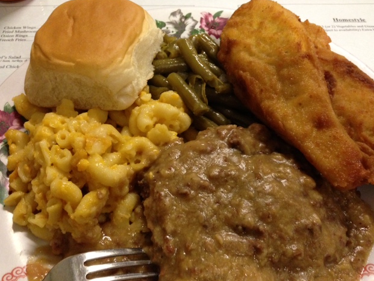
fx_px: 367
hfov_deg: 53.9
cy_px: 138
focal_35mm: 34
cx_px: 188
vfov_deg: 41.8
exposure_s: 1/17
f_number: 2.4
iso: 400
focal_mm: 4.13
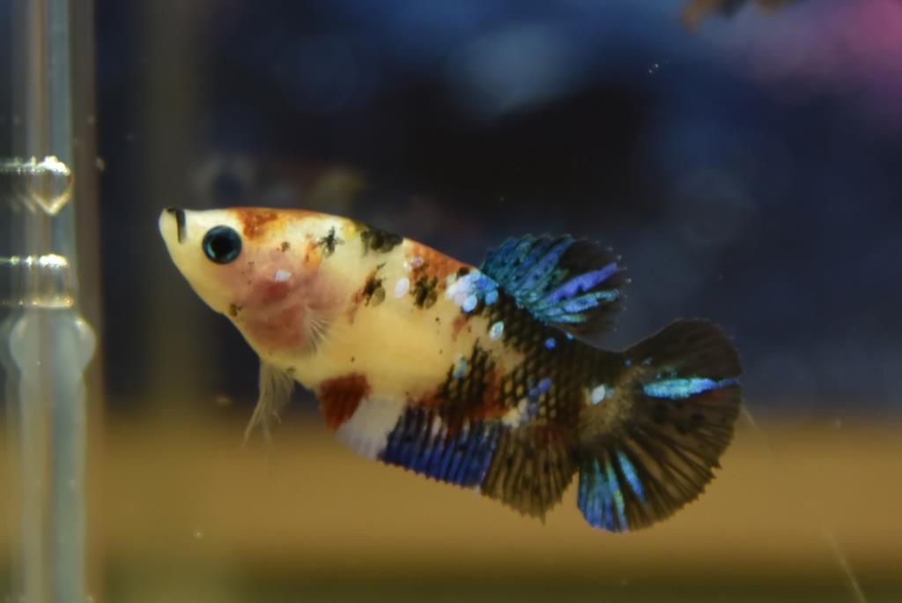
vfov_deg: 11.4
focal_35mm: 120
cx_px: 451
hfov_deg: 17.1
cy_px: 302
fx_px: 3008
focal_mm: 120
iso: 800
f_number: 4
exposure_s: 1/40
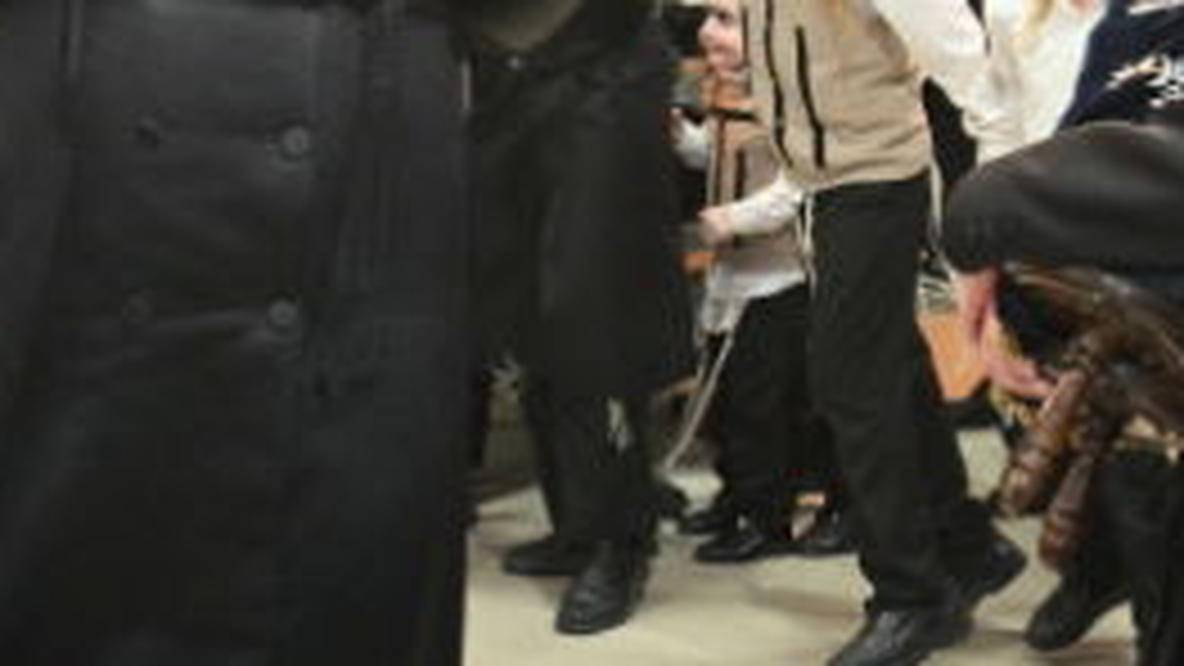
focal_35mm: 98
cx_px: 266
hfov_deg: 21.6
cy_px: -191
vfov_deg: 12.0
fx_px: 3077
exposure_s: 1/200
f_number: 4
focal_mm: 24
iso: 640
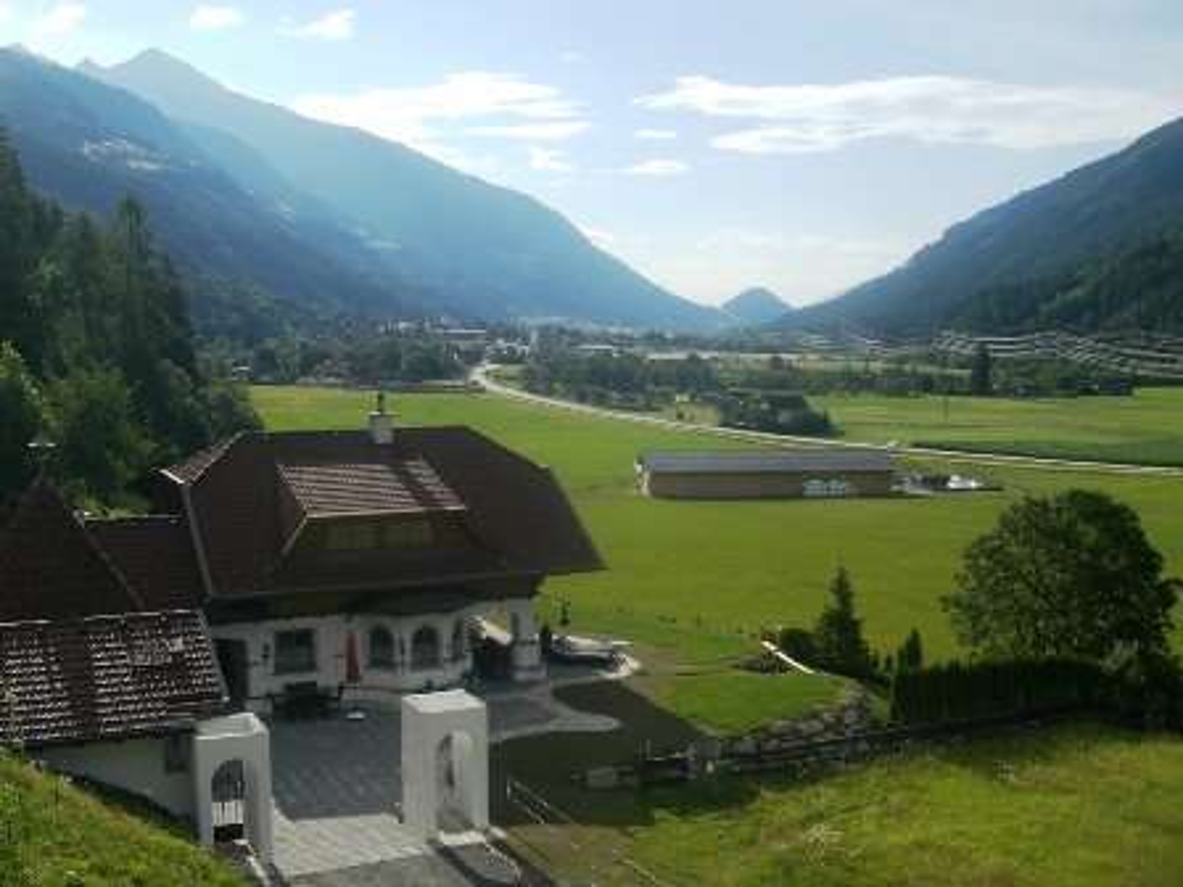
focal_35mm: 38
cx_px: 592
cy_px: 444
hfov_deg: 49.0
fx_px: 1299
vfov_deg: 37.7
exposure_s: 1/800
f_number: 4.4
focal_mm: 6.3
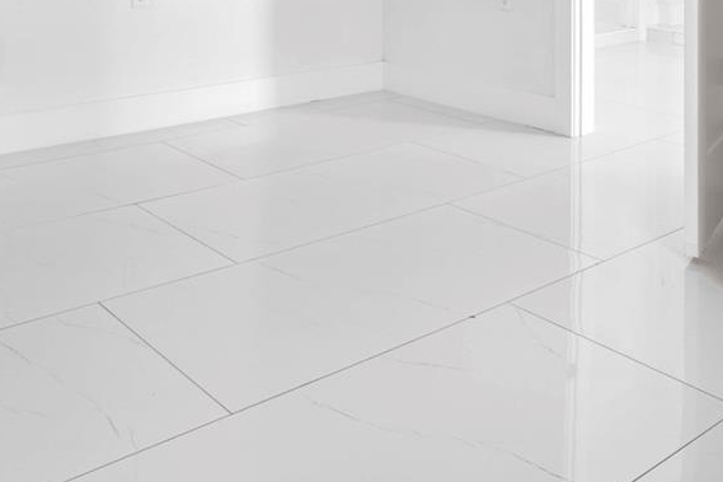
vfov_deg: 26.8
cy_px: -83
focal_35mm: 45
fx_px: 903
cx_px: 361
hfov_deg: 43.6
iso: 250
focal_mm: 16
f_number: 9
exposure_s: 1/4
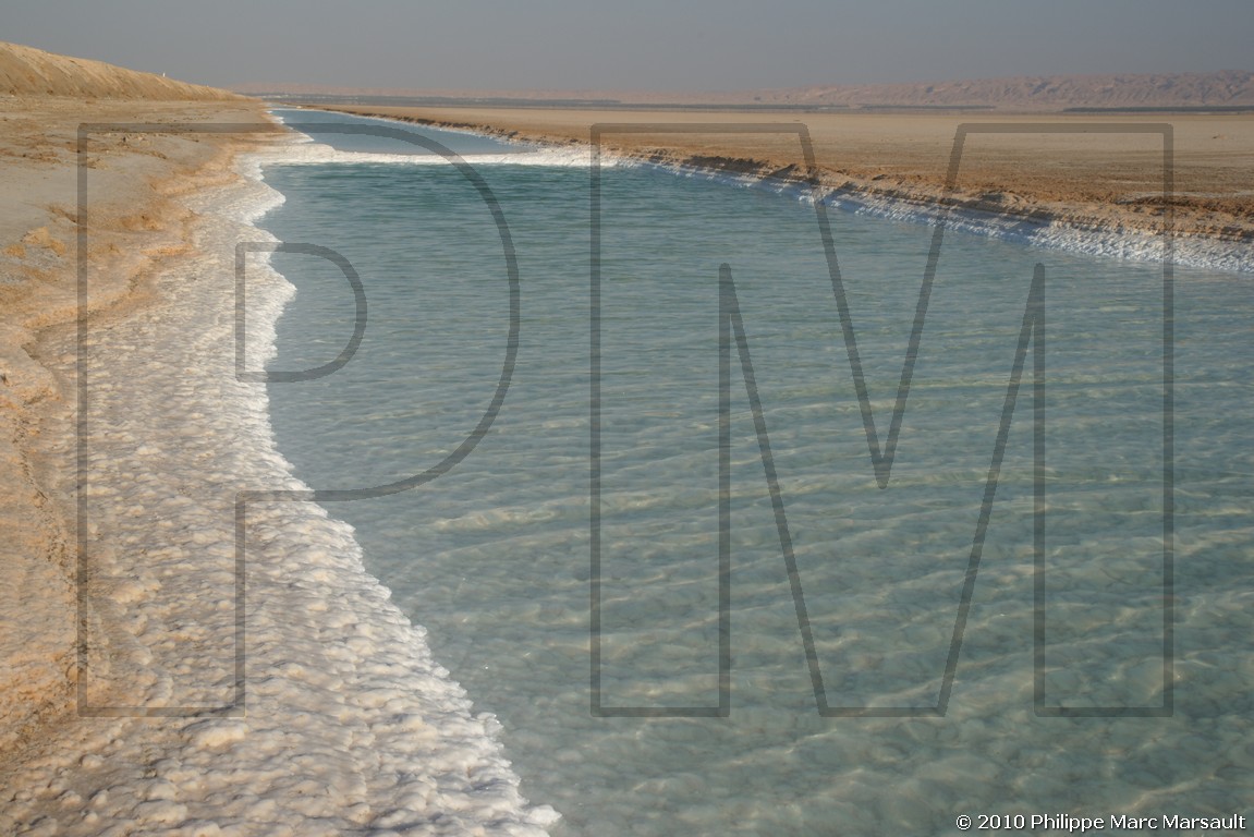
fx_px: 1394
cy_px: 418
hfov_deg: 48.4
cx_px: 627
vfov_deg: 33.4
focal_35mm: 40
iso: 100
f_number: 18
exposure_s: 1/100
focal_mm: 40
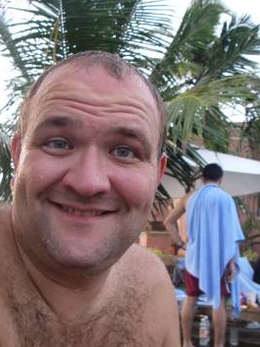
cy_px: 176
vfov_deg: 43.8
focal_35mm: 43
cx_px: 114
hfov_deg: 33.6
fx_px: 430
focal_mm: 6.3
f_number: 3.3
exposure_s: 1/40
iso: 160
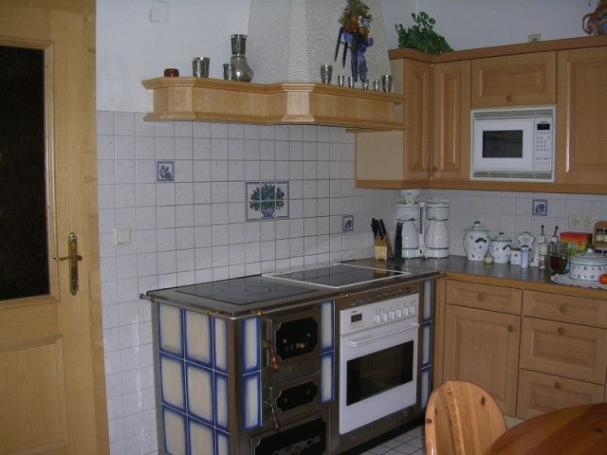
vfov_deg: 37.7
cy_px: 228
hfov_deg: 49.0
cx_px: 304
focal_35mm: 38
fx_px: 666
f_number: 2.8
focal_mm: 5.8
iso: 72
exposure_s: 1/60.1
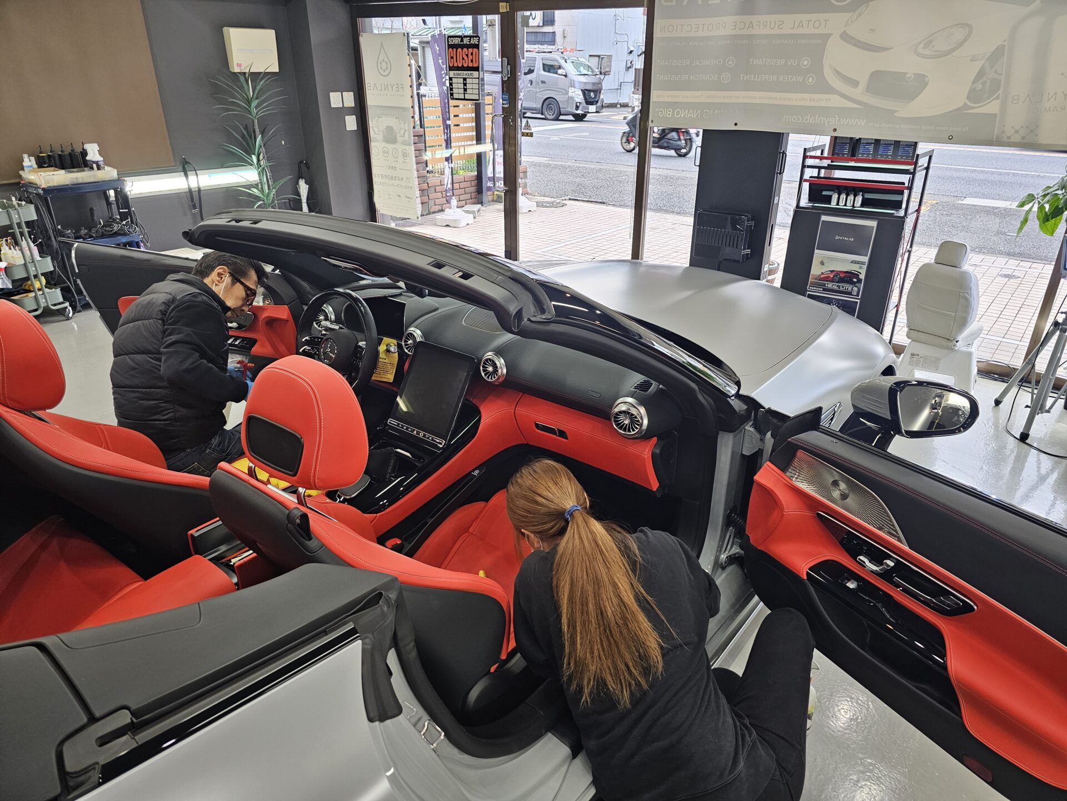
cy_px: 400
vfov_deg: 58.9
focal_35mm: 23
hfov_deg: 73.9
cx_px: 534
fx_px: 709
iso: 125
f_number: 1.7
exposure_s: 1/190
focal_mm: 6.3
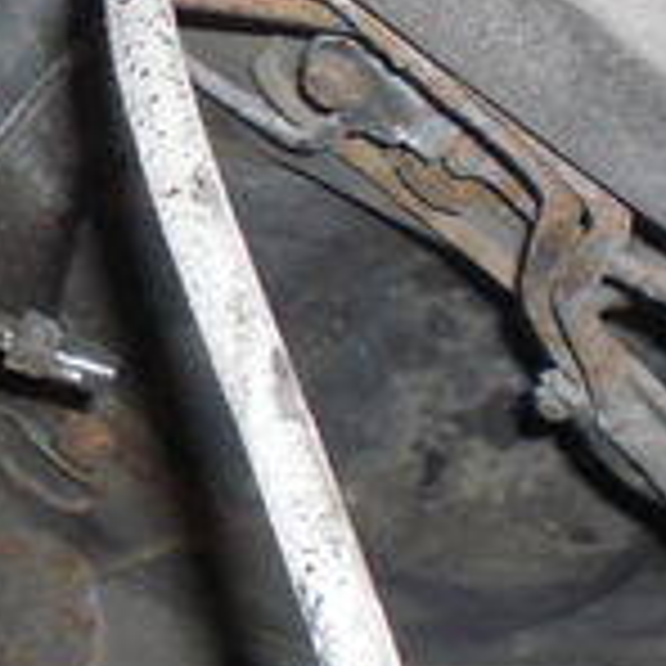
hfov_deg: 11.4
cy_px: 410
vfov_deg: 12.0
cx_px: -396
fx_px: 3156
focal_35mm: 145
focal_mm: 6.3
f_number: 3.1
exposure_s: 1/60
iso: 200
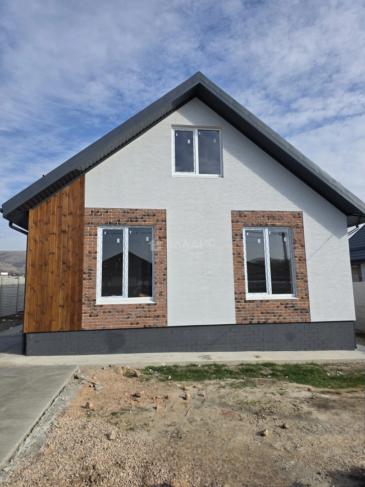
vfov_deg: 73.9
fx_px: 323
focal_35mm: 23
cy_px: 244
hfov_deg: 58.9
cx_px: 182
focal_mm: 6.3
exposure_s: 1/10000
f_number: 1.7
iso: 80
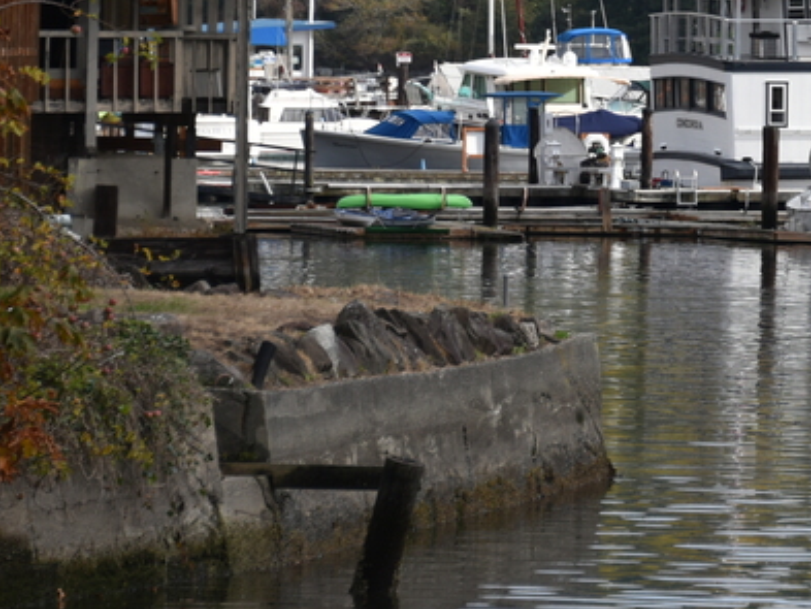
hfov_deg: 4.3
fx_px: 10640
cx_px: 1226
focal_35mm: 454
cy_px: -237
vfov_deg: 3.3
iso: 100
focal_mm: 145
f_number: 6.3
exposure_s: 1/320
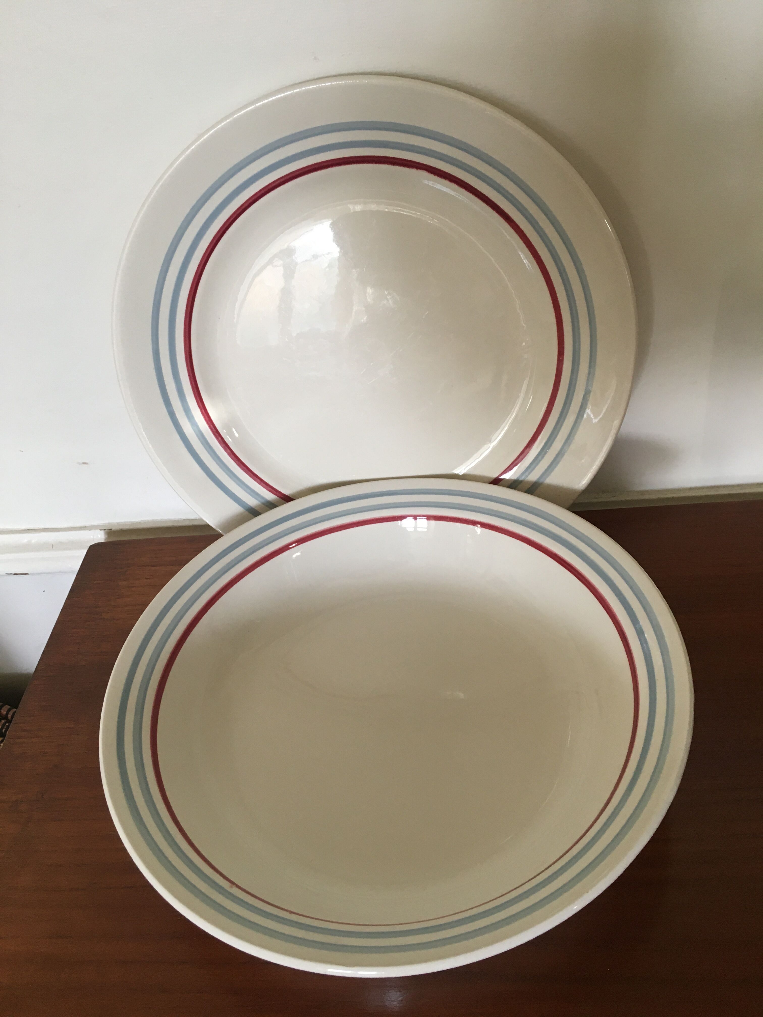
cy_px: 508
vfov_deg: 61.7
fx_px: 852
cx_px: 382
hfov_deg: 48.2
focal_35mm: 29
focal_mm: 4.15
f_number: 2.2
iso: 100
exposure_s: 1/33
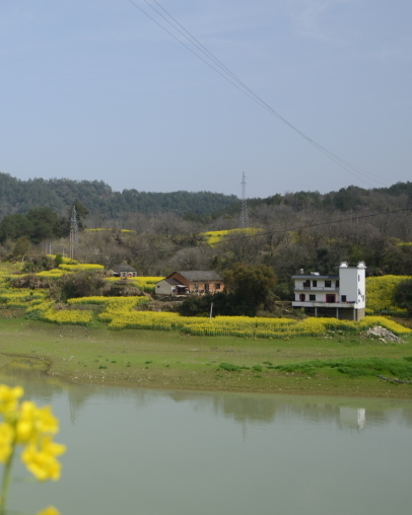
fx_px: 778
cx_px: -67
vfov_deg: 36.7
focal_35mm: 51
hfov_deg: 26.7
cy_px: 248
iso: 100
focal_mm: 18
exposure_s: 1/1250
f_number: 4
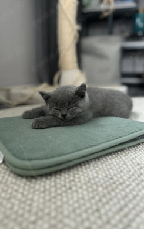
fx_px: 163
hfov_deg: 47.7
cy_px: 112
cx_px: 69
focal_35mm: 26
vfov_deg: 70.4
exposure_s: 1/60
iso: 500
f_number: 1.78
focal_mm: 6.86
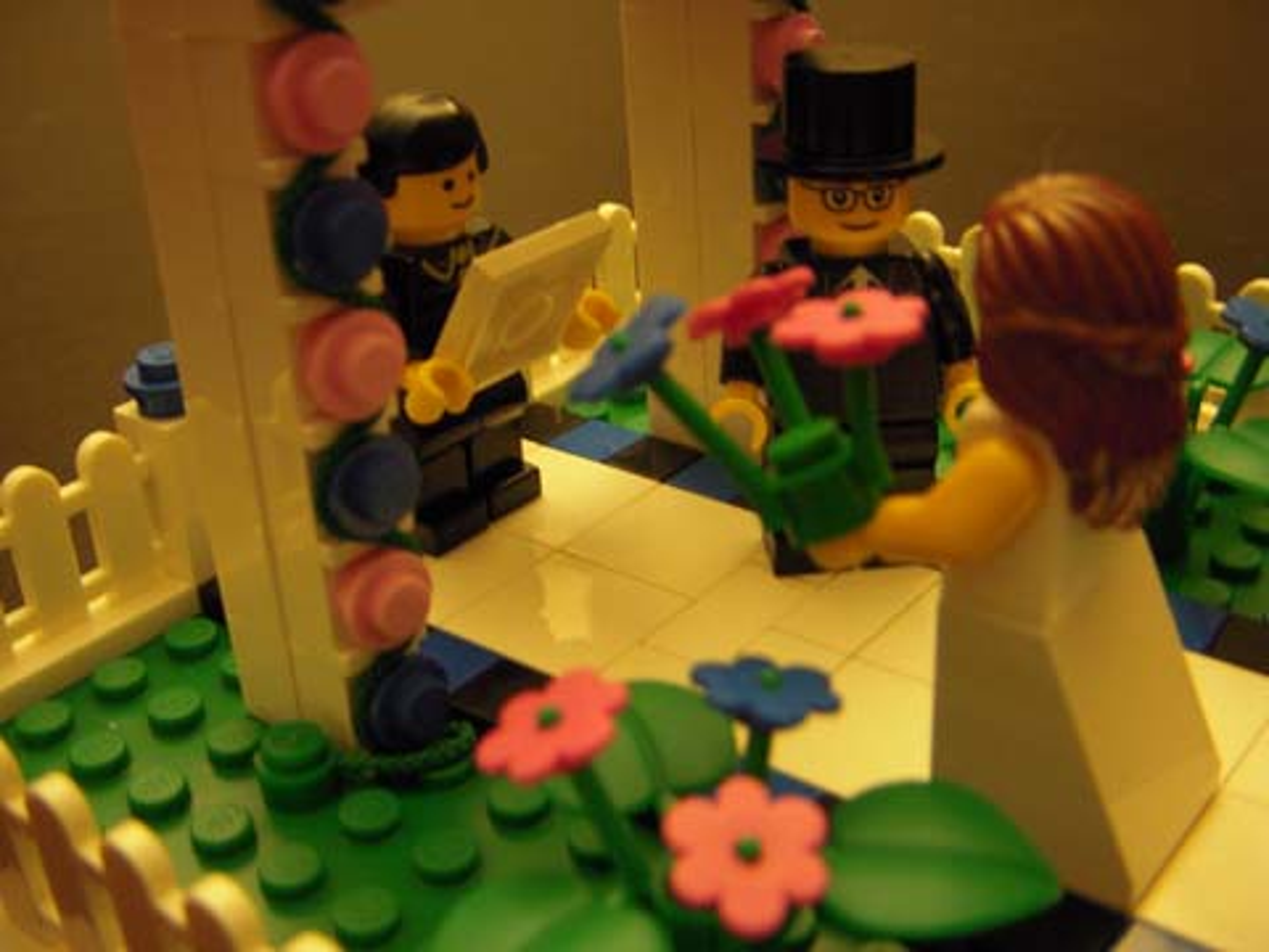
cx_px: 634
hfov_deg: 40.4
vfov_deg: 30.9
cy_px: 476
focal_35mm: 47
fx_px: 1723
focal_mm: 7.9
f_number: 3.4
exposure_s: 1/8
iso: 320
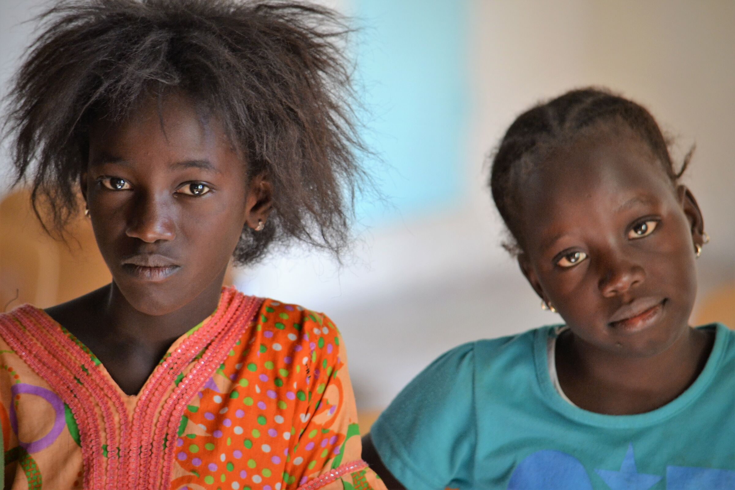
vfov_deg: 4.6
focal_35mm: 300
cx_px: 368
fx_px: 6125
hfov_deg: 6.9
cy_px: 245
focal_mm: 200
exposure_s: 1/125
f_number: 5
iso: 1000
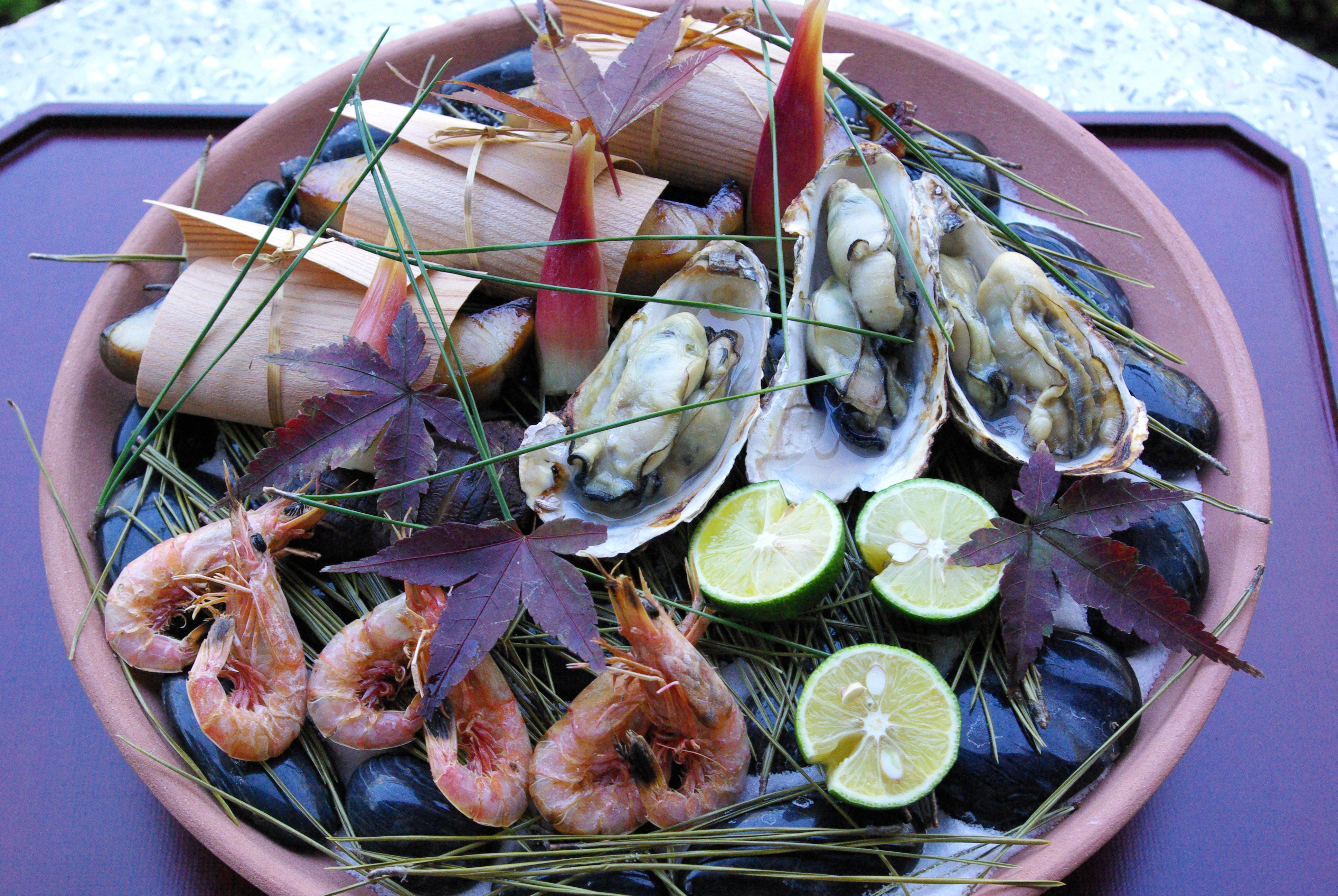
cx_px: 669
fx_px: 2121
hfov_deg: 35.0
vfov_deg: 23.8
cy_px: 448
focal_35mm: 57
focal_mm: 38
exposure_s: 1/125
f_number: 8
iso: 1600
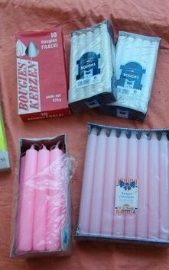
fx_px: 339
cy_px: 135
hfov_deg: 27.8
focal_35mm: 46
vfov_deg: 43.5
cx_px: 110
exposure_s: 1/64.8
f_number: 2.9
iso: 80
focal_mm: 5.7
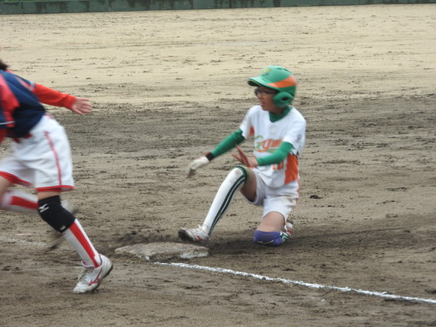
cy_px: 164
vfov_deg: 5.9
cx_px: 218
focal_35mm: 250
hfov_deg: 7.9
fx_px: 3149
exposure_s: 1/125
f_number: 5.5
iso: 100
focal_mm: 44.8
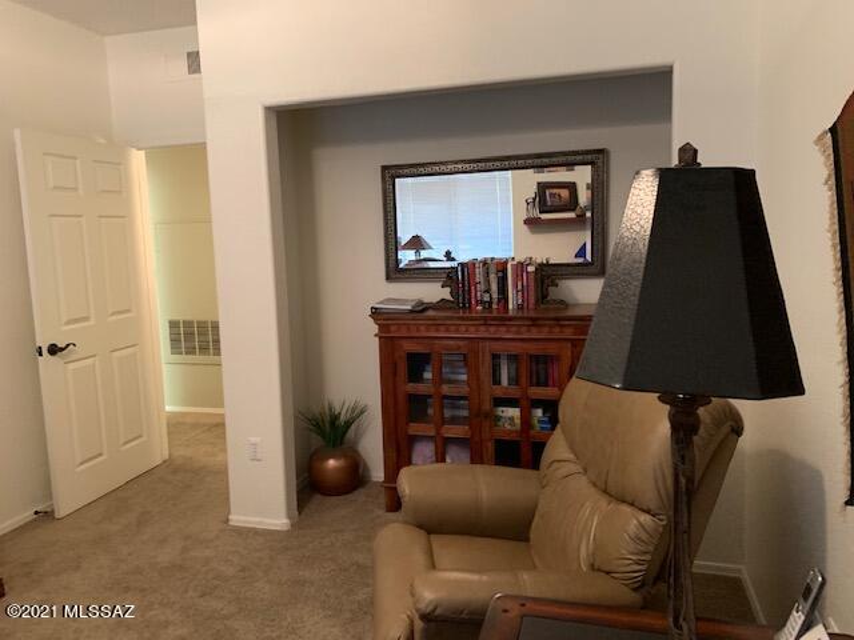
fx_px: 641
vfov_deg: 53.1
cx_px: 427
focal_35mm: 26
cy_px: 320
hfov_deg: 67.3
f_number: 1.8
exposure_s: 1/30
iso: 640
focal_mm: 4.25
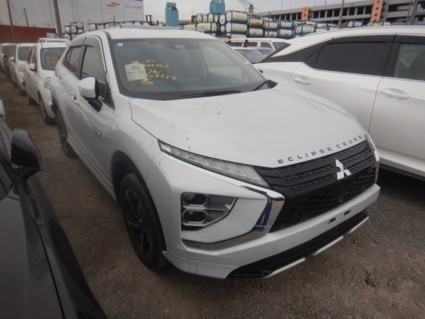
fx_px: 295
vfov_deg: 56.8
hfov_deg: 71.6
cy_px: 160
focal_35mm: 24
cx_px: 212
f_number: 2.8
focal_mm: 4.3
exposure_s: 1/400
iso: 125
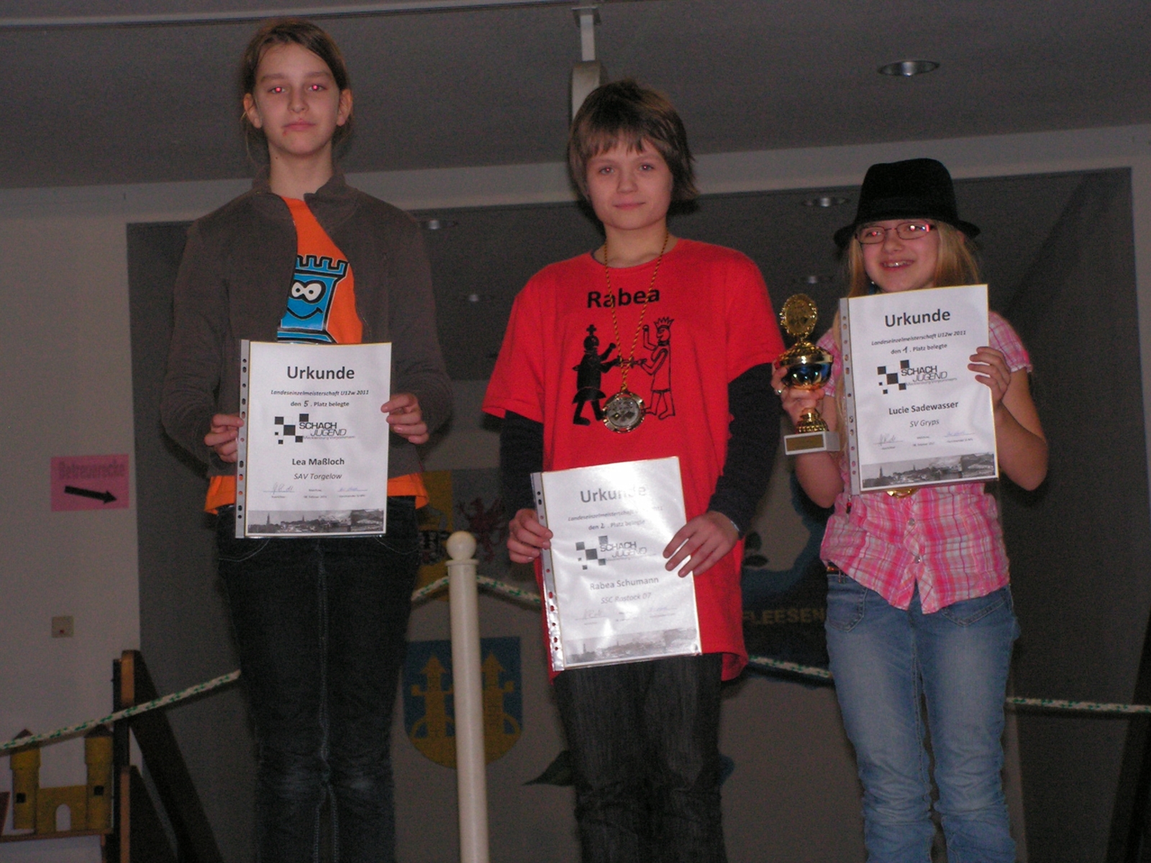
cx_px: 576
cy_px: 432
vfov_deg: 17.0
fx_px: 2893
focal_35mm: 87
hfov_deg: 22.5
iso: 200
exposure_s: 1/100
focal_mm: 14.5
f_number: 3.3
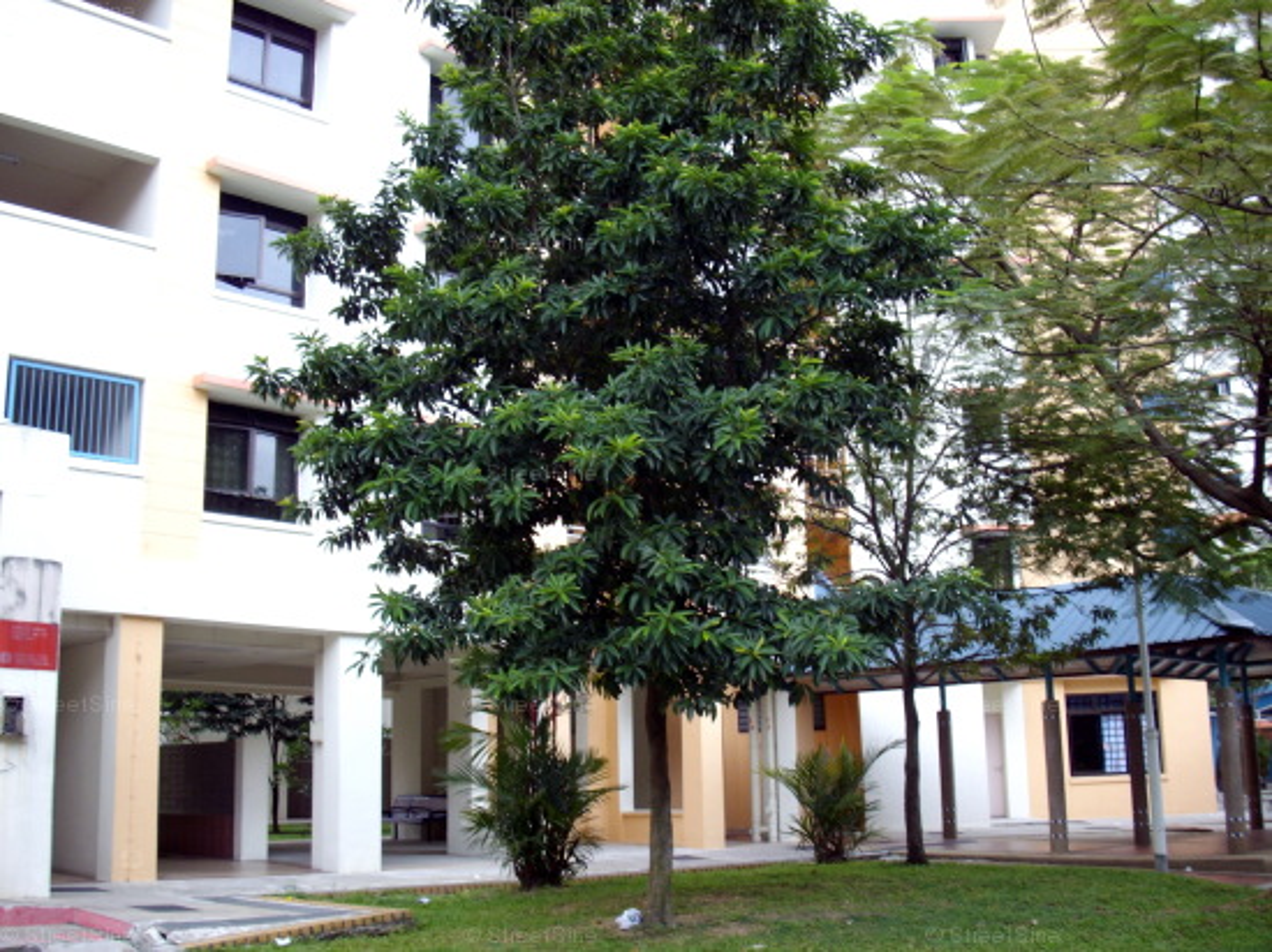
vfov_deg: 38.6
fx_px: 1359
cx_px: 636
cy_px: 476
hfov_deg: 50.2
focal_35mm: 37
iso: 80
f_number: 2.8
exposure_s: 1/125
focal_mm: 6.2
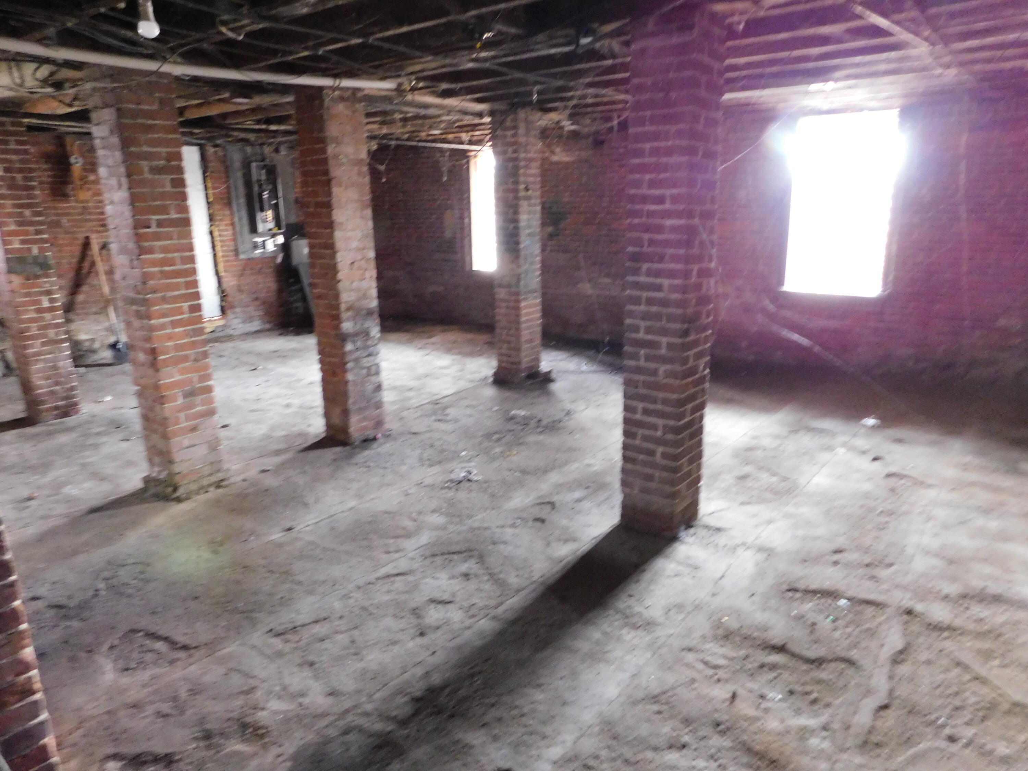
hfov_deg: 73.9
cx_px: 514
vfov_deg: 58.9
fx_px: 683
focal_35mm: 23
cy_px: 386
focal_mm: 4
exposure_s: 1/2.5
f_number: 3
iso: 800
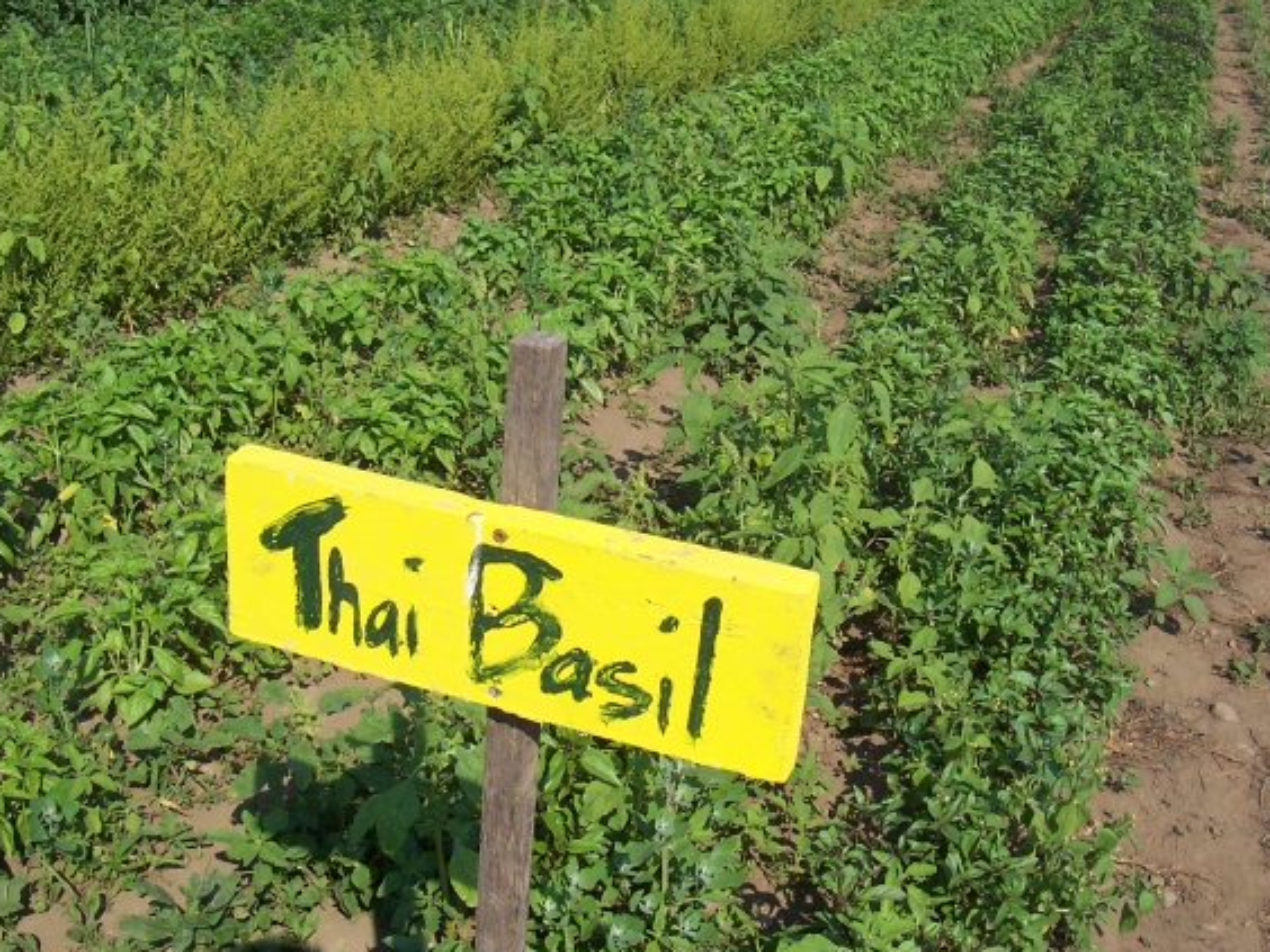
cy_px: 491
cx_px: 649
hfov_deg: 44.8
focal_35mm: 42
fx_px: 1541
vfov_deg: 34.3
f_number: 5.6
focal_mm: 5.6
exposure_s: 1/500
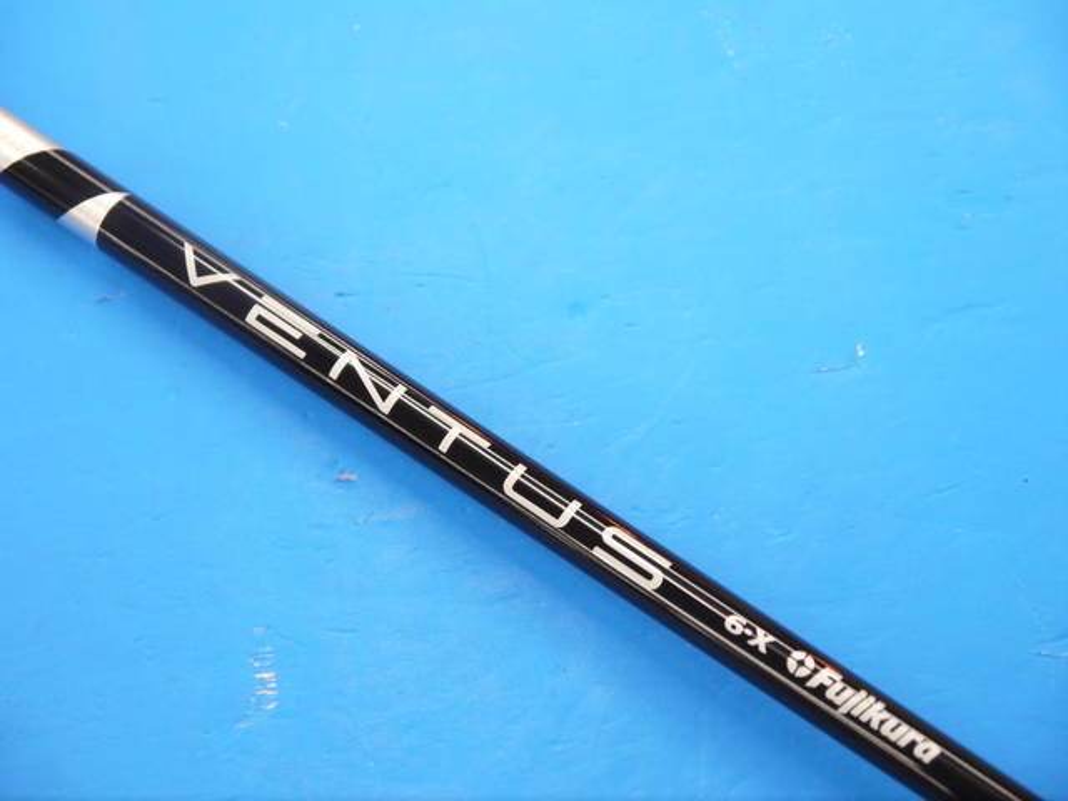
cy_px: 400
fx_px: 2592
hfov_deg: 23.3
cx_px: 534
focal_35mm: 84
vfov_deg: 17.6
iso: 640
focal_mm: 42
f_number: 5.6
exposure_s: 1/80
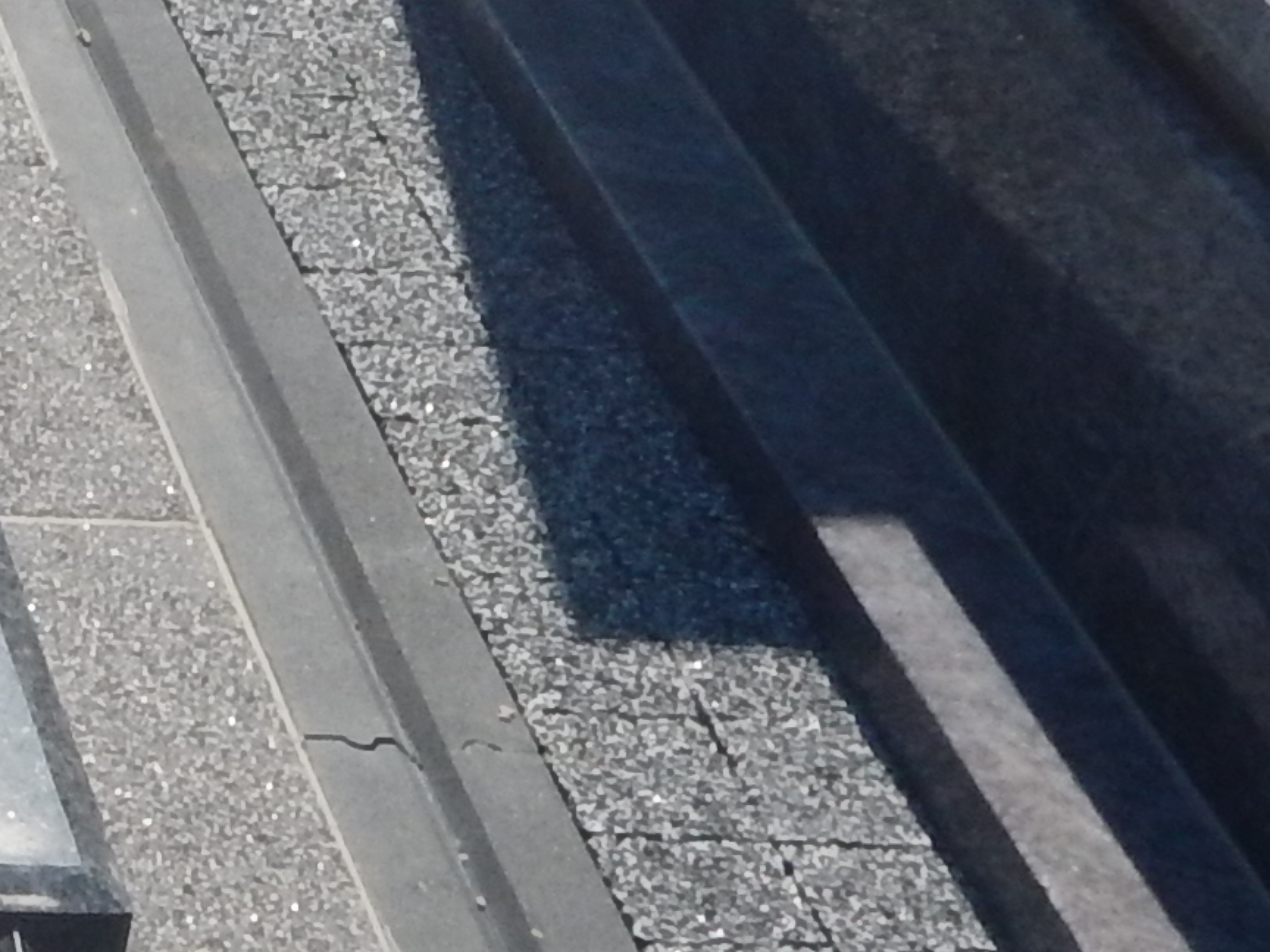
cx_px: -1148
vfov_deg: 11.4
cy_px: -81
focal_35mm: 128
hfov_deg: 13.5
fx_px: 4696
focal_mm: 4.3
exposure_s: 1/800
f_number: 4.1
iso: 125
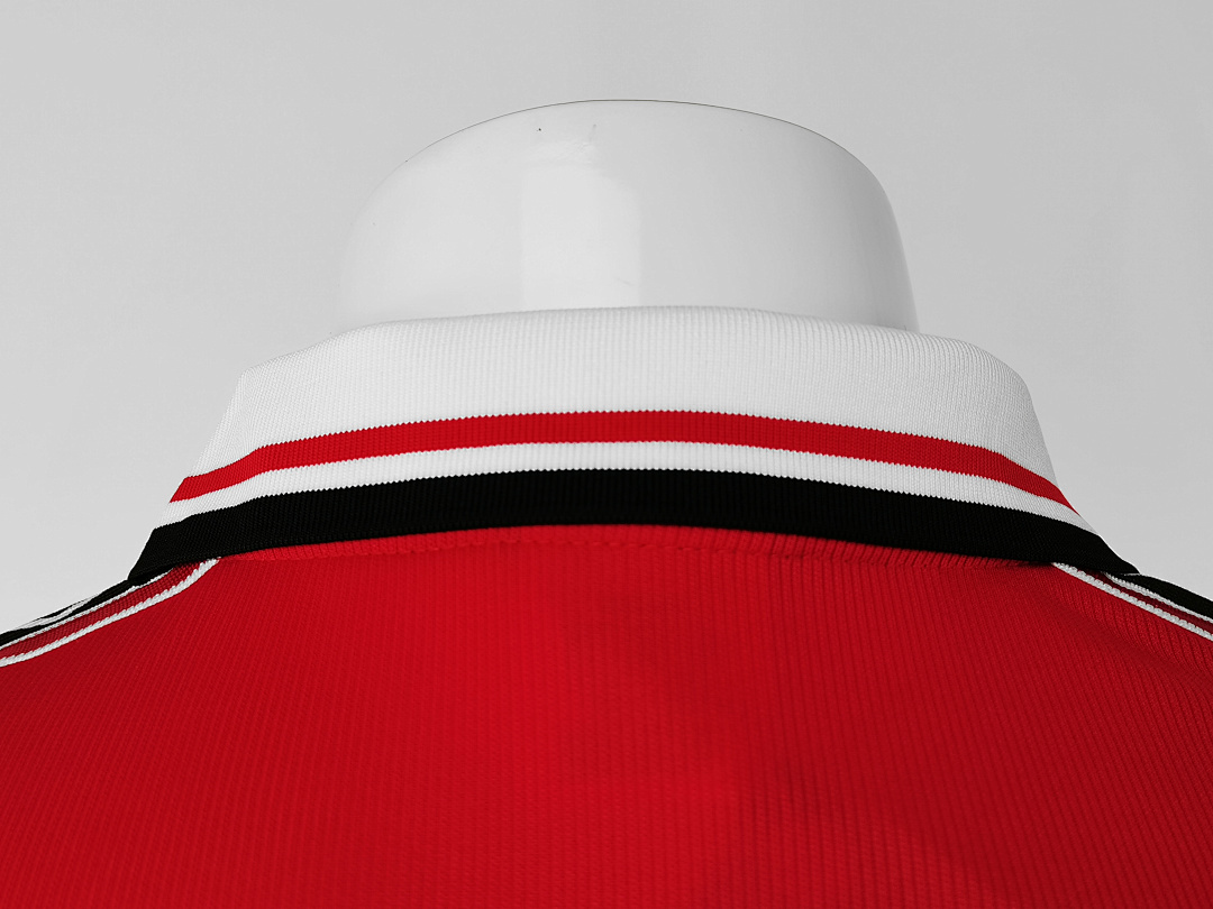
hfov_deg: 46.8
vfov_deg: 36.0
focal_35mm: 40
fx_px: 1402
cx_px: 606
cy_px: 454
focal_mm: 5.58
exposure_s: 1/60
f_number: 1.8
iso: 80
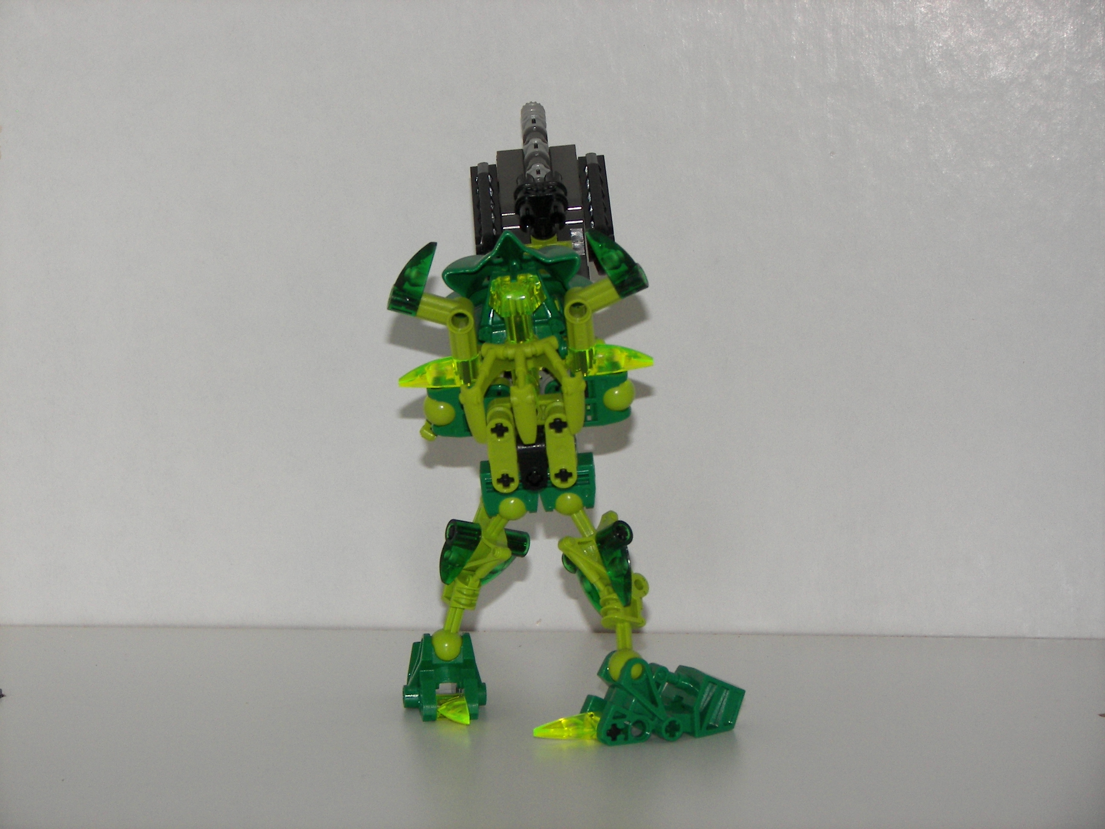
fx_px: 3735
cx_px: 552
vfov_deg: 12.7
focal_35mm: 117
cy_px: 414
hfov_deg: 16.8
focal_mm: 19.5
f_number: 3.2
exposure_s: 1/40
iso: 100
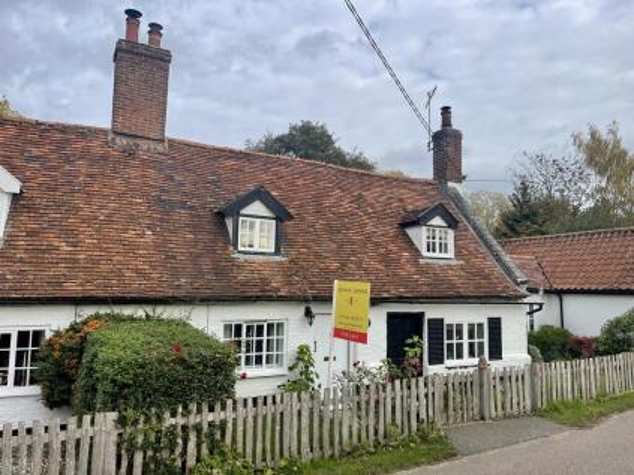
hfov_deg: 69.4
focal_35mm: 25
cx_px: 317
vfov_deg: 54.9
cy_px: 238
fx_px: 458
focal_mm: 5.1
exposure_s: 1/1767
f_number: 1.6
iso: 32
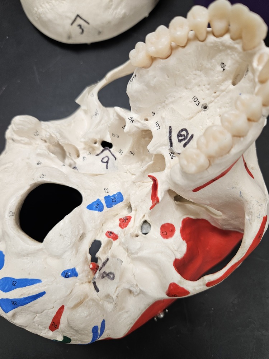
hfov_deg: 58.9
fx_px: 238
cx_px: 134
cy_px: 180
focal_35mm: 23
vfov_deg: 73.9
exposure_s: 1/120
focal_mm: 5.4
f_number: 1.8
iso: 125
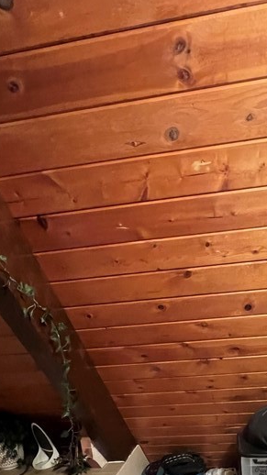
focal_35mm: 28
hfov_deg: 40.9
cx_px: 178
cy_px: 400
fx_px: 353
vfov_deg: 60.6
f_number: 1.8
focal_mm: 1.57
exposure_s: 1/40
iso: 1000
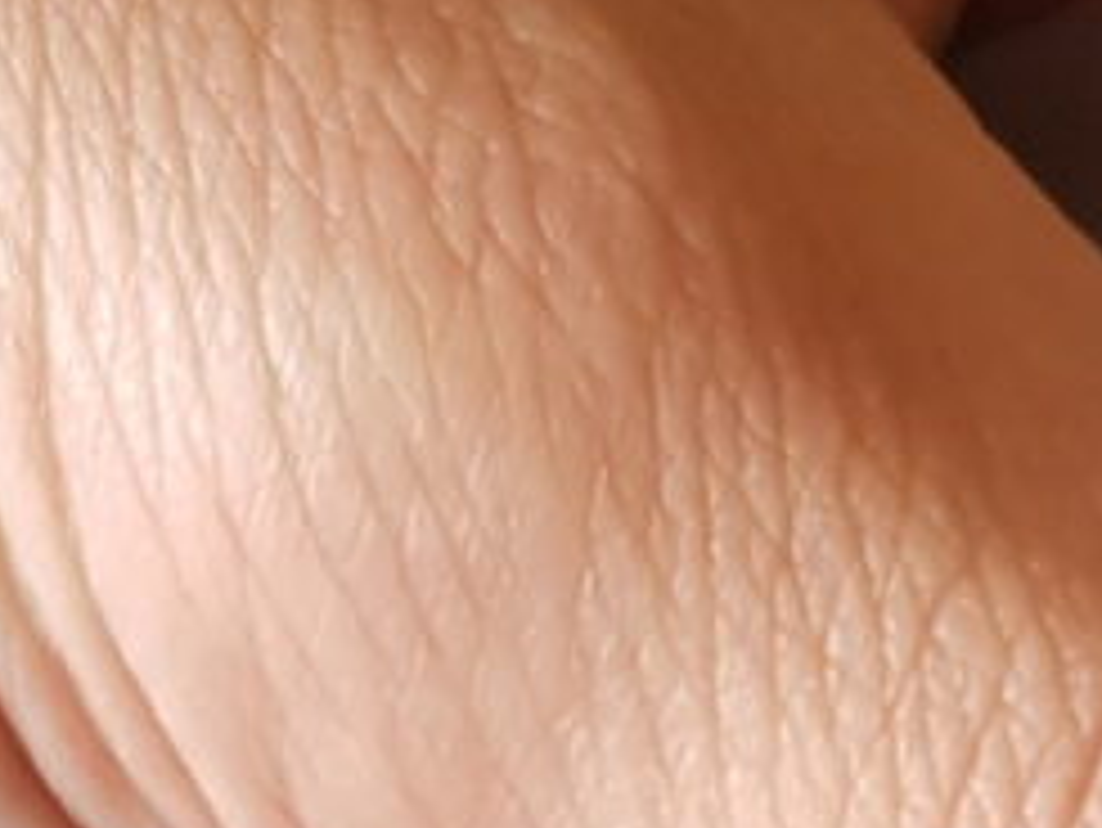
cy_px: 1678
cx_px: 895
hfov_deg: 12.1
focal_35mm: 163
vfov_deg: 8.6
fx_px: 5192
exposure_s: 1/30
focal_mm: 4.2
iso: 160
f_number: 1.7
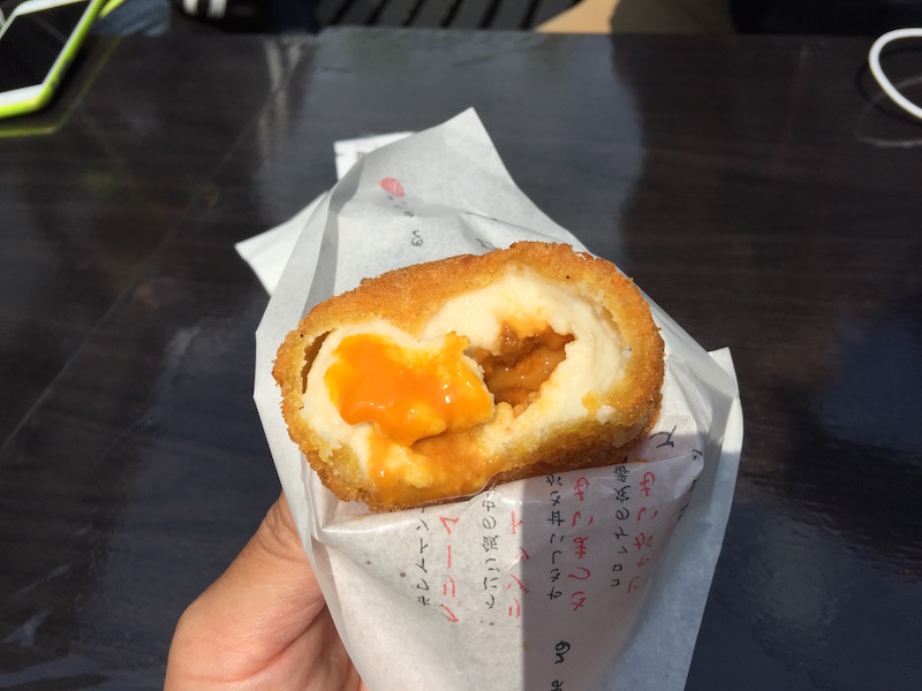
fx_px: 772
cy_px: 346
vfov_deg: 48.2
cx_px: 461
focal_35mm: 29
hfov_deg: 61.7
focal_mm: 4.15
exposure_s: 1/3968
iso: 32
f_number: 2.2
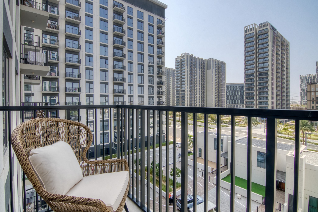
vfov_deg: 73.7
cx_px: 159
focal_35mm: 16
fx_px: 141
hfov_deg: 96.7
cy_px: 106
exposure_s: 1/320
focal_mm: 11
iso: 250
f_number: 22
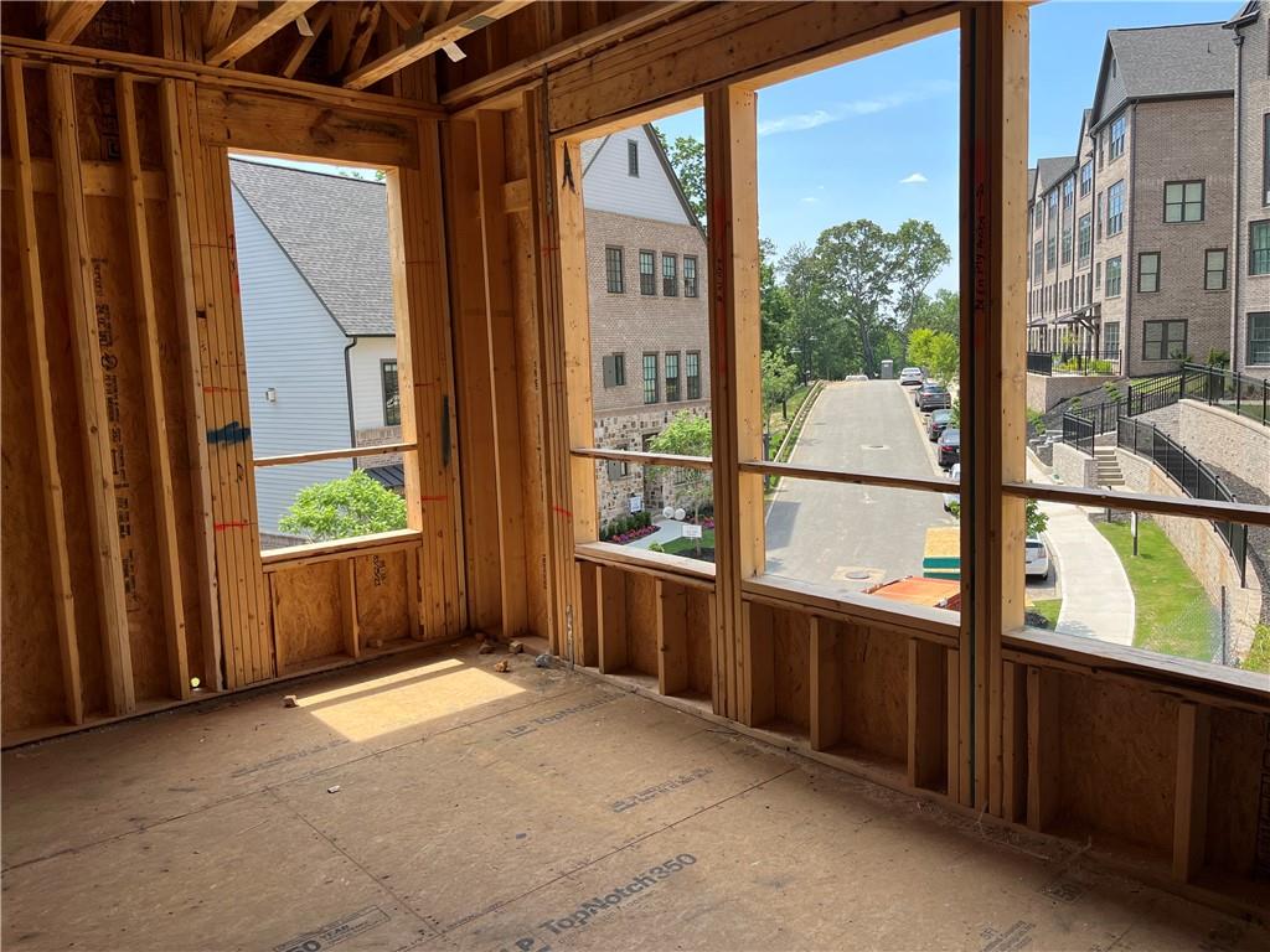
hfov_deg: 67.3
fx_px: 954
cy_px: 476
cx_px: 635
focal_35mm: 26
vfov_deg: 53.1
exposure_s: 1/898
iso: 50
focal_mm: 5.1
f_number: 1.6
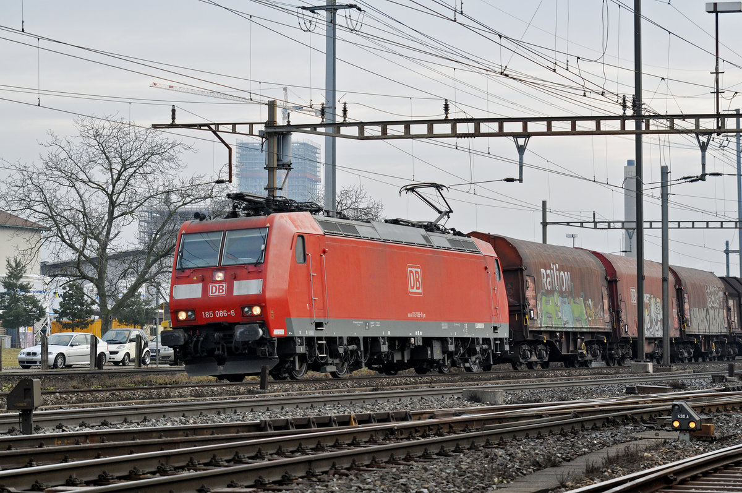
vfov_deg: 13.0
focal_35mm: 105
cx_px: 371
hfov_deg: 19.5
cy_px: 246
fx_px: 2162
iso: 400
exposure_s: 1/800
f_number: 4
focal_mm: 70
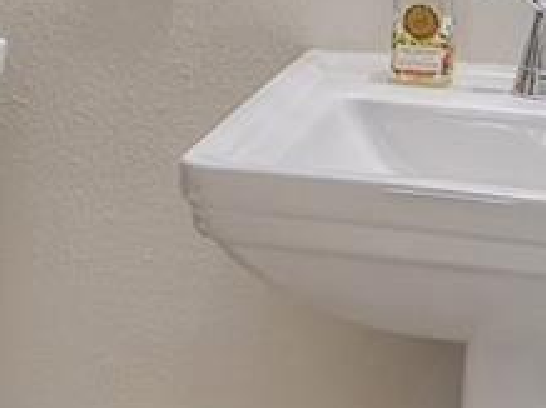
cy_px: -83
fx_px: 2001
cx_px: 233
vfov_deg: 11.4
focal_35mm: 127
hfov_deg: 15.5
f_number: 7.1
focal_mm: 12
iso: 640
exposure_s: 1/400
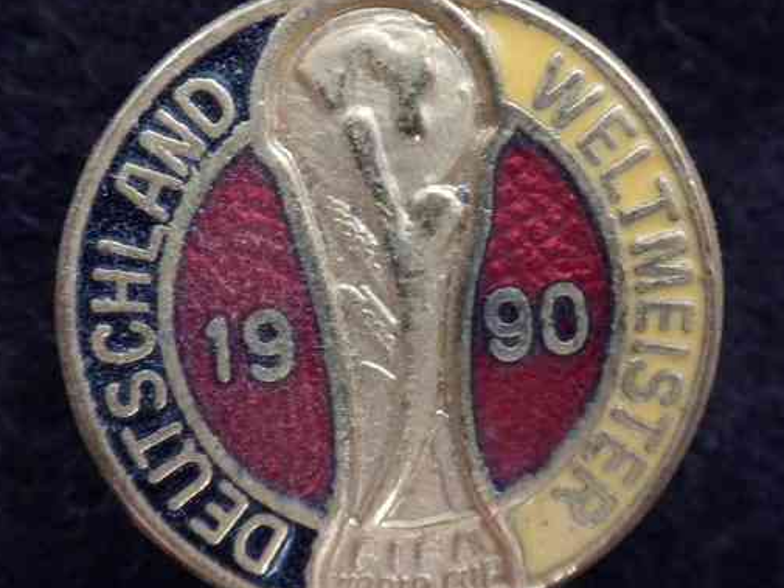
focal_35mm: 71
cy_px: 310
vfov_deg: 20.7
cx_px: 401
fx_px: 1608
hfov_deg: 27.4
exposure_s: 1/42.8
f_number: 4.3
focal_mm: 9.1
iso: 400
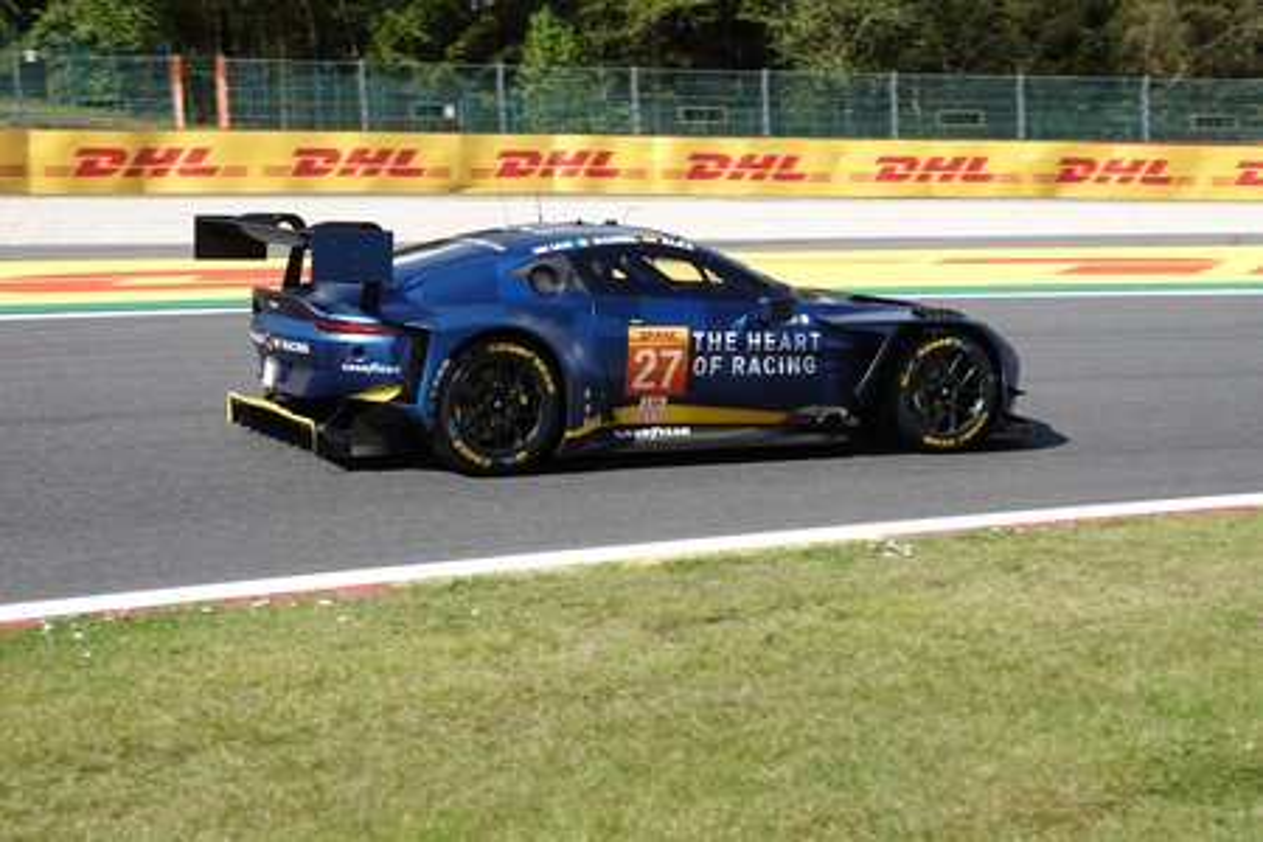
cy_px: 421
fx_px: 2140
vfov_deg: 22.3
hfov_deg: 32.9
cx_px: 632
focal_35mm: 61
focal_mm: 22.19
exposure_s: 1/800
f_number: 3.5
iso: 100
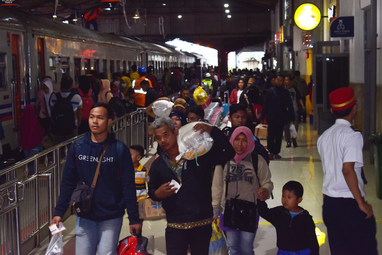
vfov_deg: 16.6
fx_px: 875
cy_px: 128
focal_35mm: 82
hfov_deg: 24.6
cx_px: 191
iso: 400
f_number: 6.3
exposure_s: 1/60
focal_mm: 55
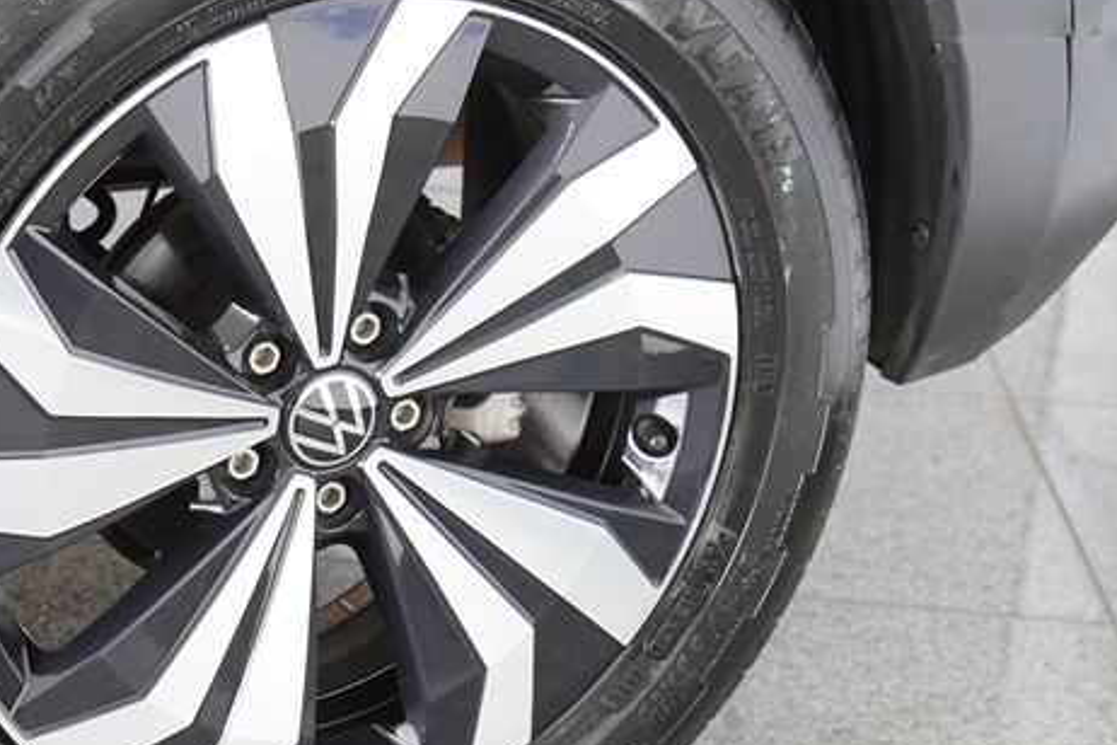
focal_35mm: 123
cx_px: 97
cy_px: 328
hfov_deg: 16.4
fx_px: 3820
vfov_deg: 11.1
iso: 1600
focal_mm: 37
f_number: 3.5
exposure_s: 1/160
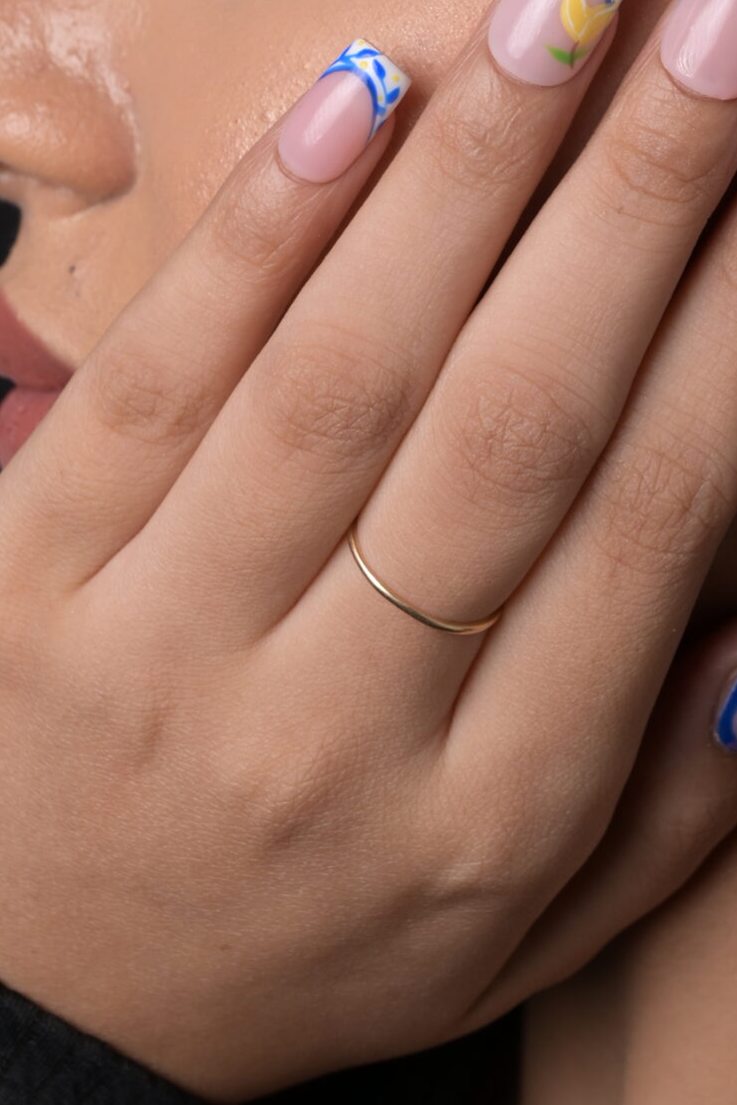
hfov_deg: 8.5
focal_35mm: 162
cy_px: 93
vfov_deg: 12.6
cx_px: 629
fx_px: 4971
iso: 200
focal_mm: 70
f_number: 9
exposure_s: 1/160
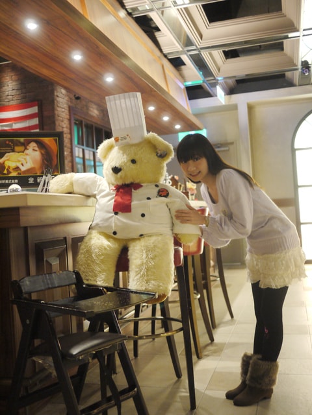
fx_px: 481
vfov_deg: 46.8
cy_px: 208
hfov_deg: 36.0
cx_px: 156
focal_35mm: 40
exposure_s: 1/30
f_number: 1.7
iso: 400
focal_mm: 20
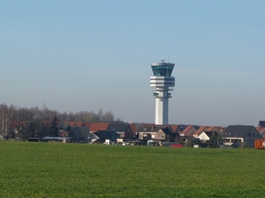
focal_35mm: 220
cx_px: 56
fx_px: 1683
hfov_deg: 9.0
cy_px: 90
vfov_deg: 6.7
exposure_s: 1/320
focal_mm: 21.2
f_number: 5.6
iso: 80
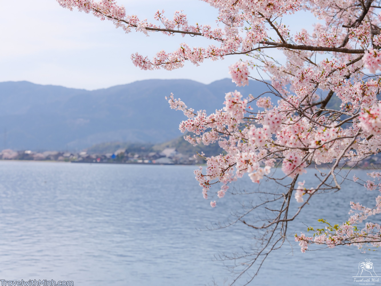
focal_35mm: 87
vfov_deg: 17.0
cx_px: 190
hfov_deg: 22.5
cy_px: 143
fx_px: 958
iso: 200
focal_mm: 110
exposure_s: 1/320
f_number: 8
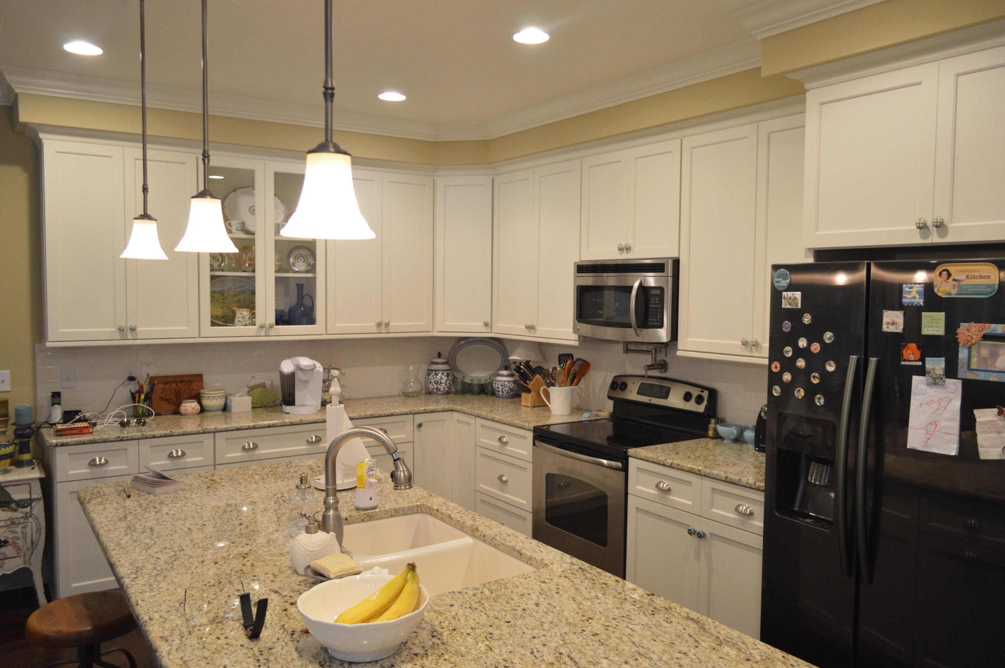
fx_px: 753
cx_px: 502
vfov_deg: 47.8
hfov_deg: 67.4
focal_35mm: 27
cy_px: 334
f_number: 3.5
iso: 1100
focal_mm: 18
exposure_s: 1/60
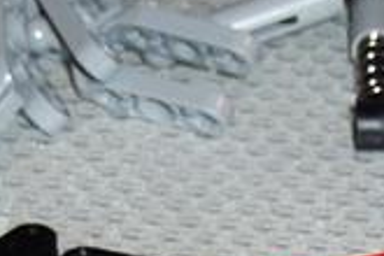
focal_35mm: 239
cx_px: 440
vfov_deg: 5.5
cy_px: 656
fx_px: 2549
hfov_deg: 8.5
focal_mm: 6.1
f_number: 4
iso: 100
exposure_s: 1/125
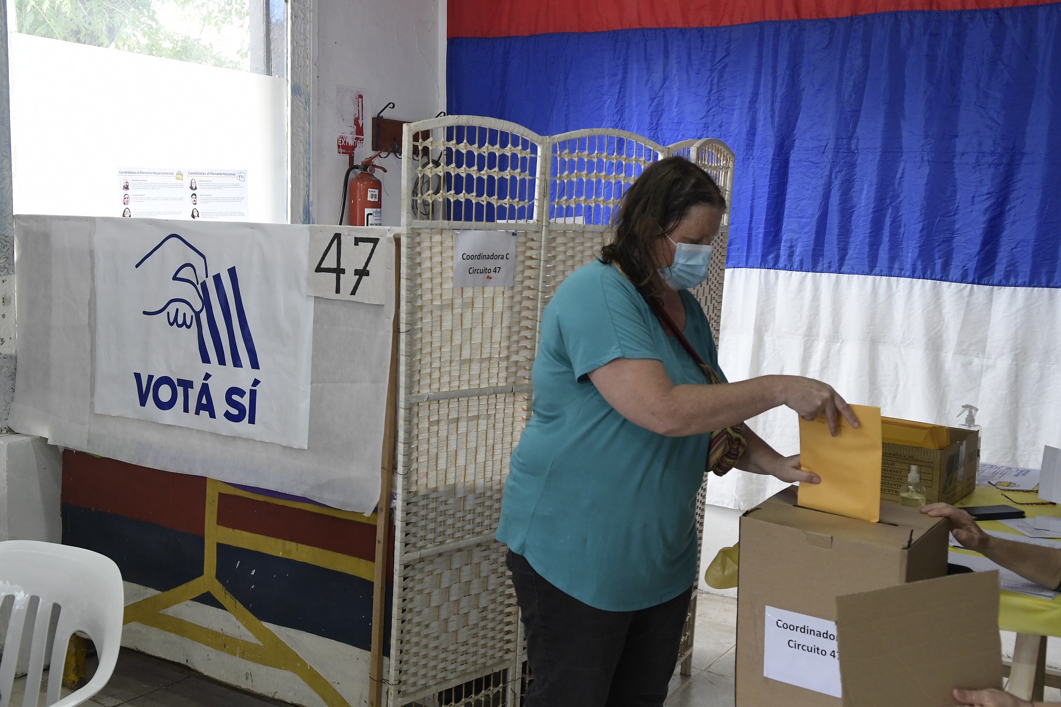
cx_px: 530
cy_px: 354
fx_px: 1149
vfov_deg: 34.2
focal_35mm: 39
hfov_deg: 49.6
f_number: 6.3
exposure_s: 1/100
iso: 2000
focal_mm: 26
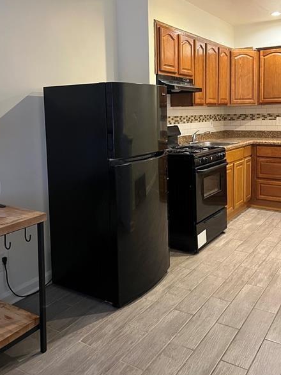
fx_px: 368
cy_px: 139
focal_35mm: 34
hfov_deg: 41.8
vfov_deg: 53.3
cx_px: 148
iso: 500
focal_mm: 5.7
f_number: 1.5
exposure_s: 1/60
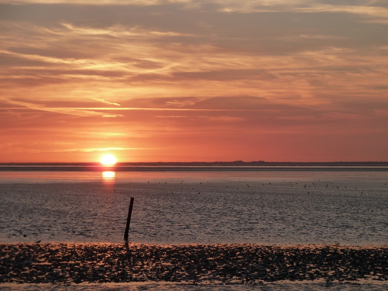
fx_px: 1435
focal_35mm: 128
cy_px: 146
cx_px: 194
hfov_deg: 15.4
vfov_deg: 11.6
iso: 125
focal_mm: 21
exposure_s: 1/160
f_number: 4.4
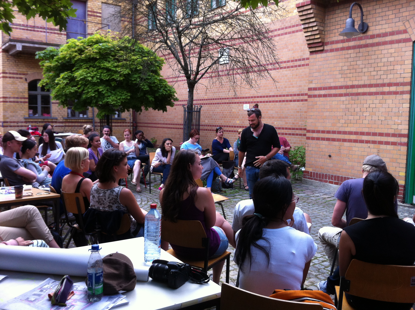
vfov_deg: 40.6
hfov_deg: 52.7
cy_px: 155
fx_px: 419
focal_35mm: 35
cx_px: 208
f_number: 2.8
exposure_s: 1/120
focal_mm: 3.85
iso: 80
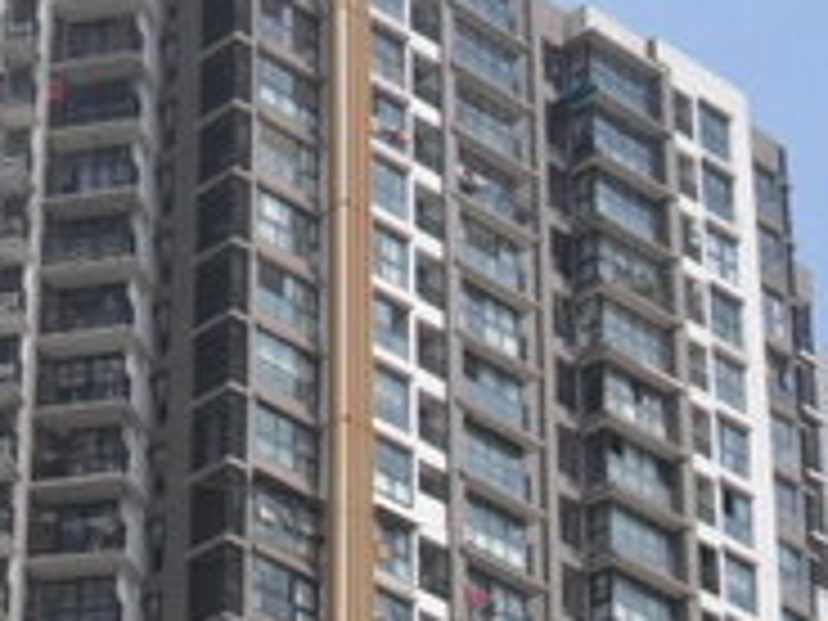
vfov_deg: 9.6
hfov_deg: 12.1
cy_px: 680
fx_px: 3660
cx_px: -536
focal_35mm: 153
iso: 100
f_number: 4.5
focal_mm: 7.8
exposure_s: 1/1000
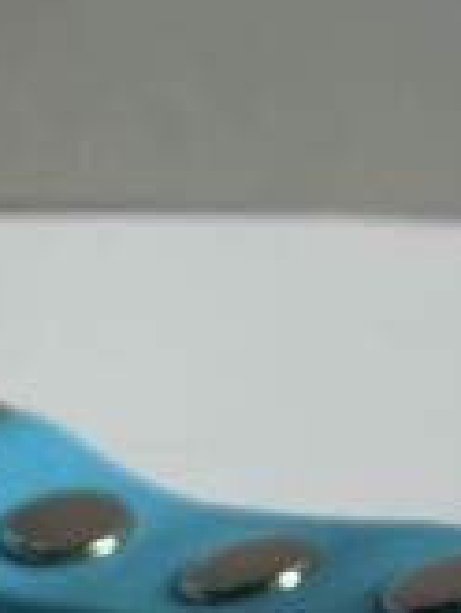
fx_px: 4132
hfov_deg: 6.4
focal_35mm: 233
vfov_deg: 8.4
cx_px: 528
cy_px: -67
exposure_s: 1/353
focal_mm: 6.86
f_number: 1.78
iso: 80
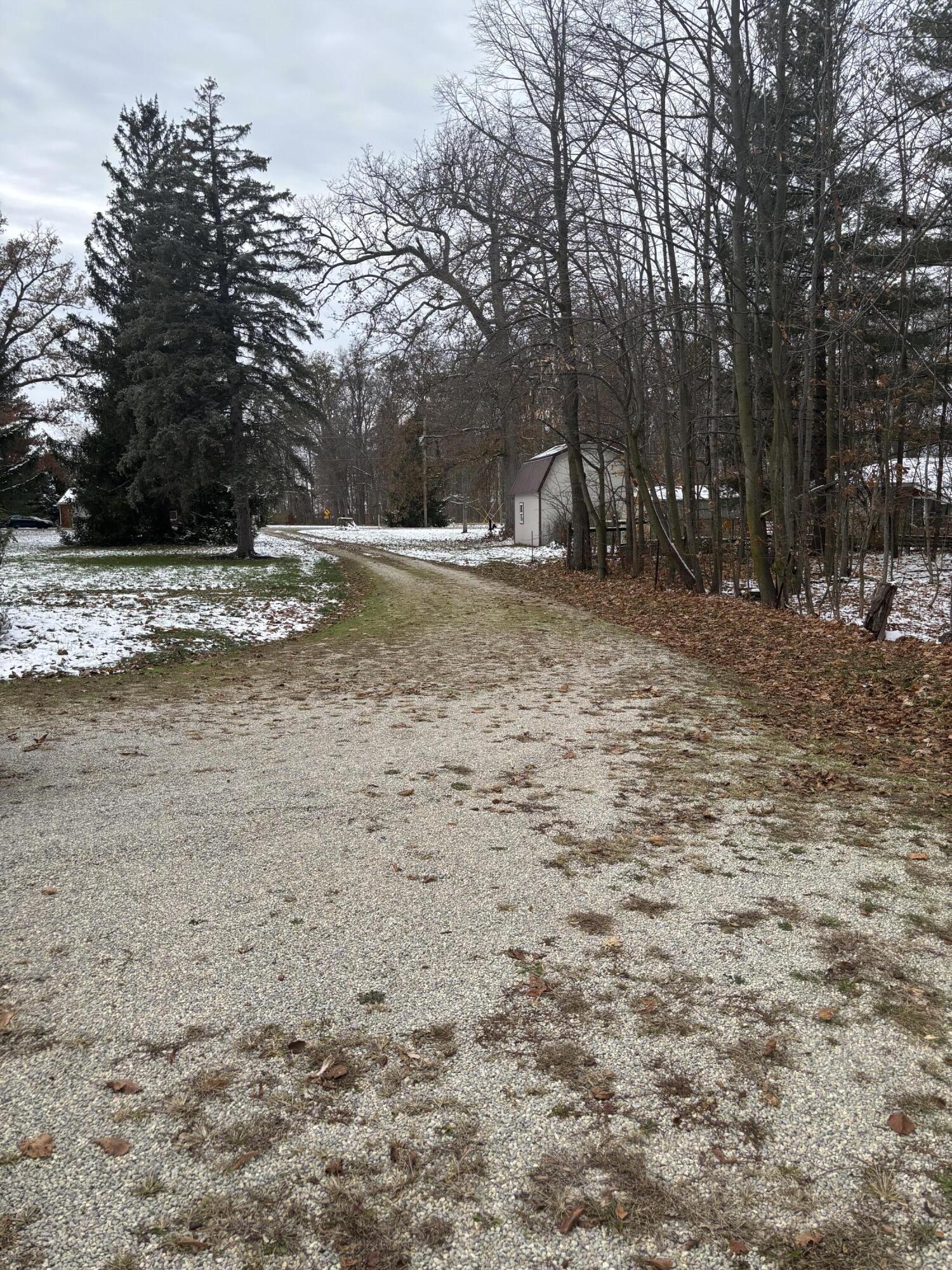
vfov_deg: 67.3
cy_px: 635
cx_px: 476
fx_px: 953
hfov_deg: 53.1
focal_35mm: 26
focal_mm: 5.96
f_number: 1.6
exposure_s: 1/1311
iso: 50
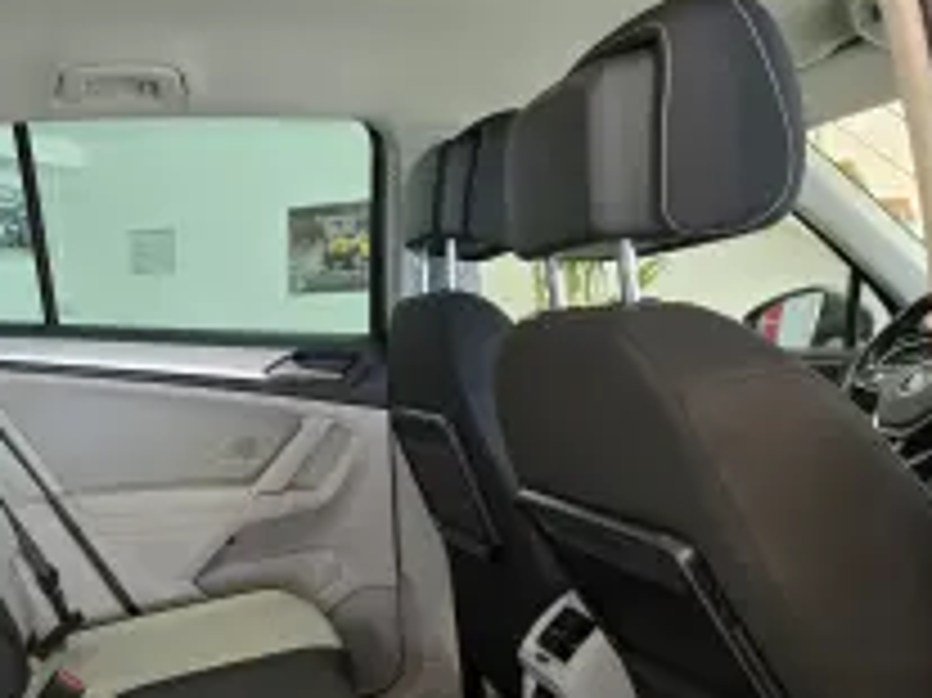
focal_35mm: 40
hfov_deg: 45.3
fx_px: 1076
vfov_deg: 34.6
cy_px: 576
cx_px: 243
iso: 200
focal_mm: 6.3
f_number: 1.7
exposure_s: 1/100
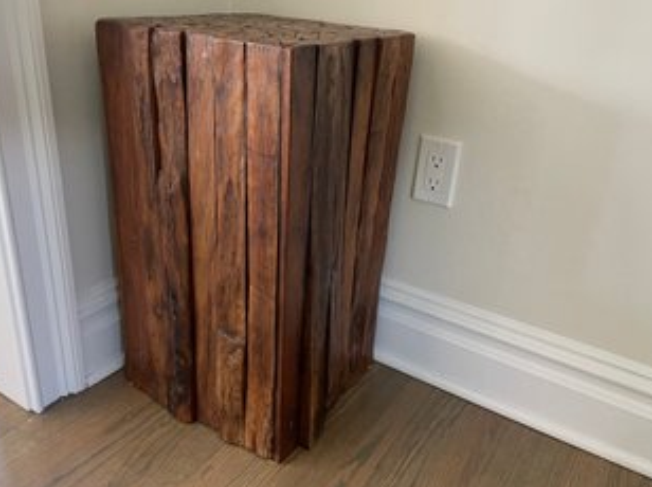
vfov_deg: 48.1
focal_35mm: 29
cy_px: 236
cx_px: 302
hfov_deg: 61.7
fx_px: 545
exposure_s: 1/60
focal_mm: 4.2
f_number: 1.6
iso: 250
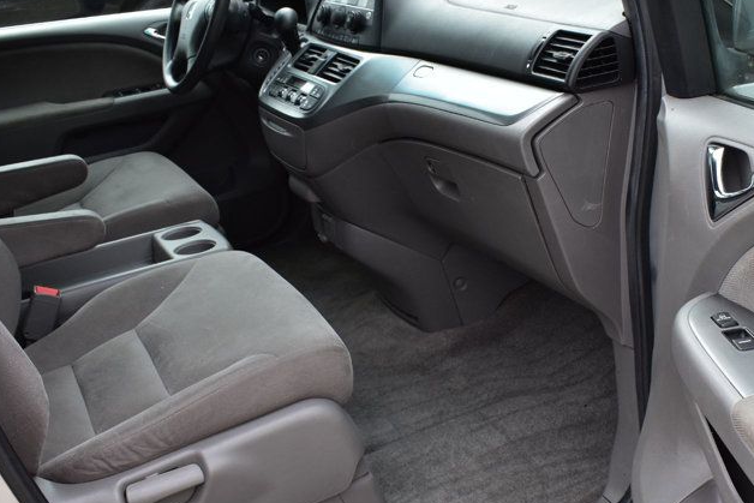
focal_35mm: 44
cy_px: 267
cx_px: 449
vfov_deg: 30.5
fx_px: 922
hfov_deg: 44.3
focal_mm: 18
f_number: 9
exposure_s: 1/160
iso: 400
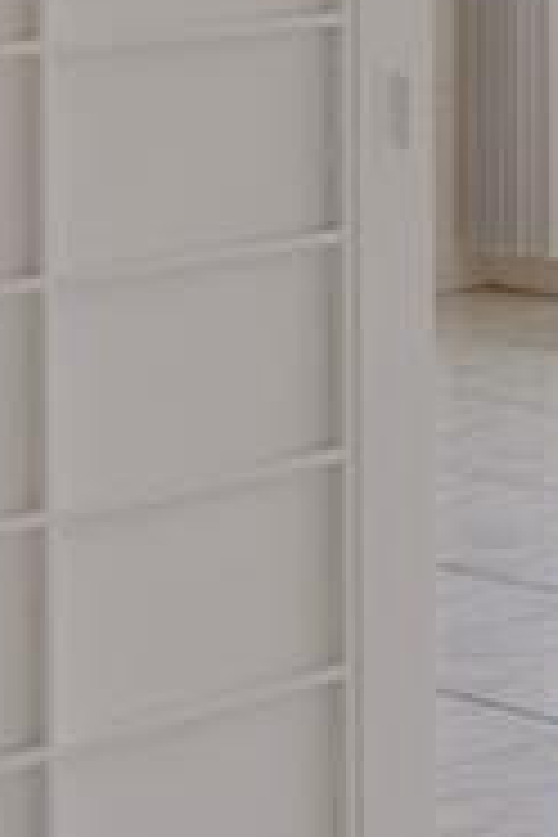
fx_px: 3603
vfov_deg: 12.7
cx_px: 1264
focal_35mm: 155
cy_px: -335
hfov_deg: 8.2
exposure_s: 1/50
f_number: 8
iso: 100
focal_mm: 18
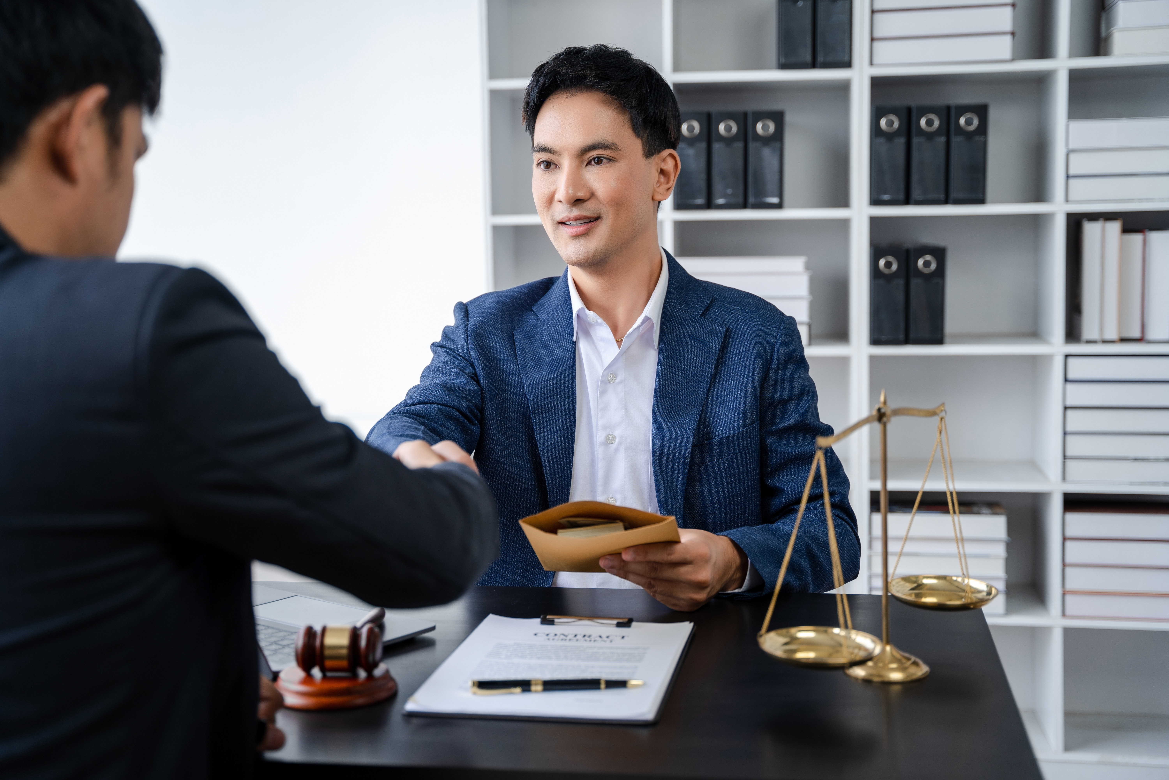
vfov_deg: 27.9
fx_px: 1572
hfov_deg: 40.8
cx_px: 584
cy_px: 390
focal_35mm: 48
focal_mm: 48.4
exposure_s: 1/100
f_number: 2.8
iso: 100
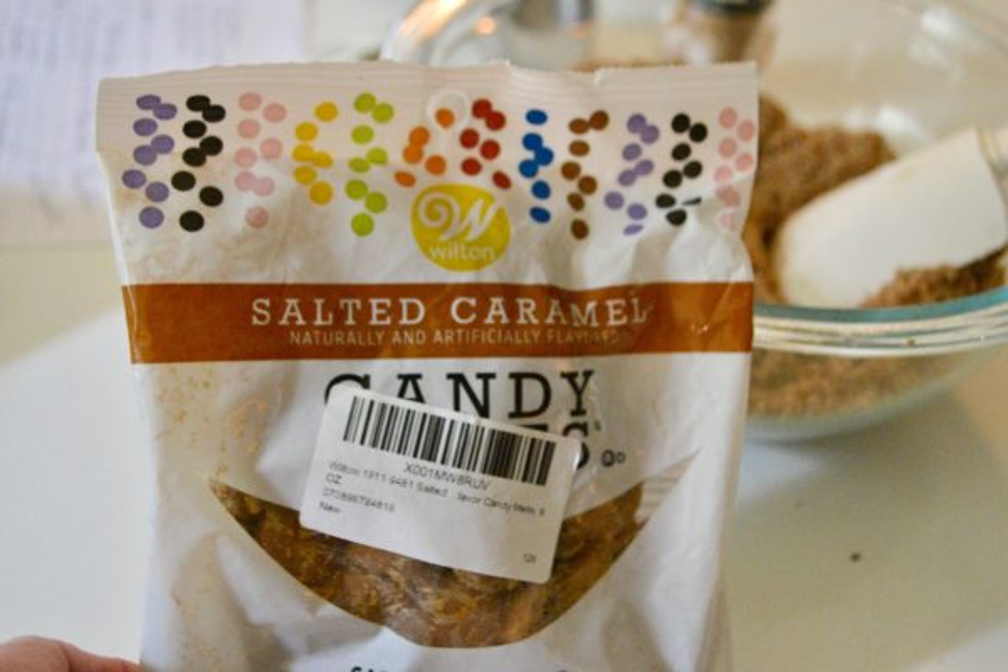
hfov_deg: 41.1
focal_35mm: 48
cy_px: 336
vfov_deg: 28.1
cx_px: 504
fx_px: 1344
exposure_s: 1/60
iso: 2800
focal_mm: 32
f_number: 4.8
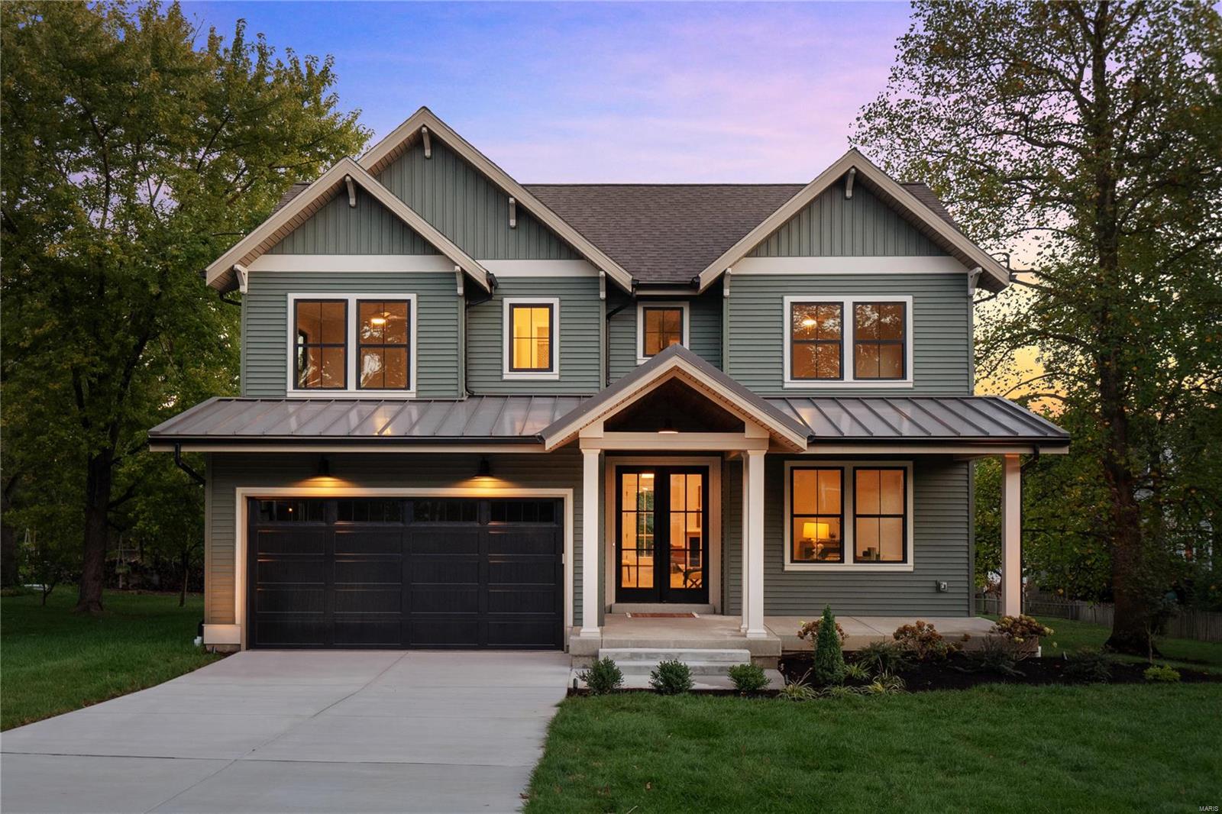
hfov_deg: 58.7
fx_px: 1086
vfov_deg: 41.1
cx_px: 611
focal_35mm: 32
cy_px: 407
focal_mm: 16
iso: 400
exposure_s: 1/10
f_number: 8
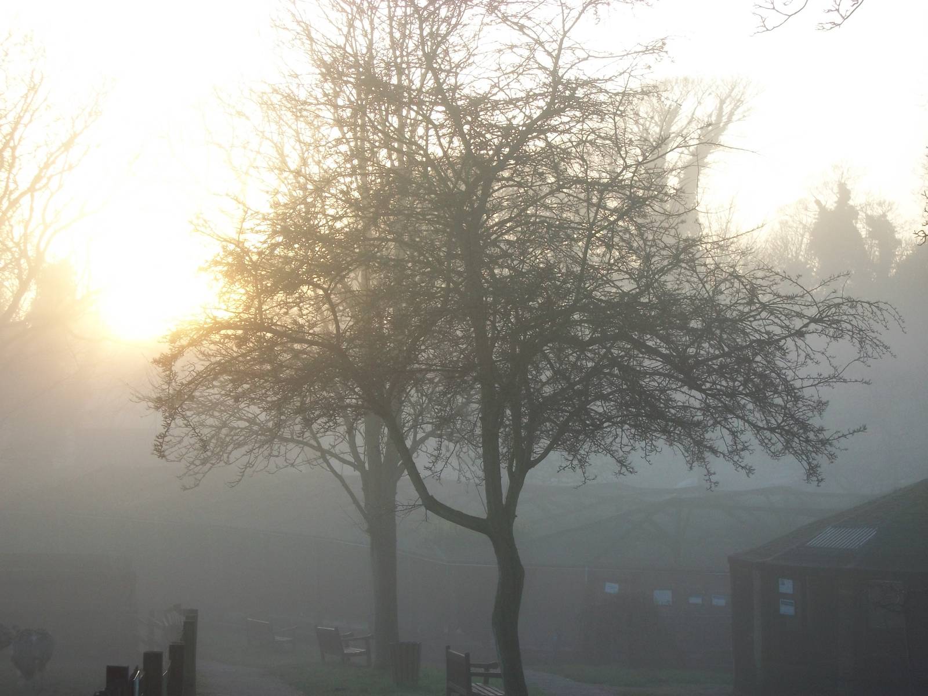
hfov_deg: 25.3
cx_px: 464
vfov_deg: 19.1
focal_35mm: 77
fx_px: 2064
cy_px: 348
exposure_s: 1/80
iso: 80
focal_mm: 13.7
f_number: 4.6
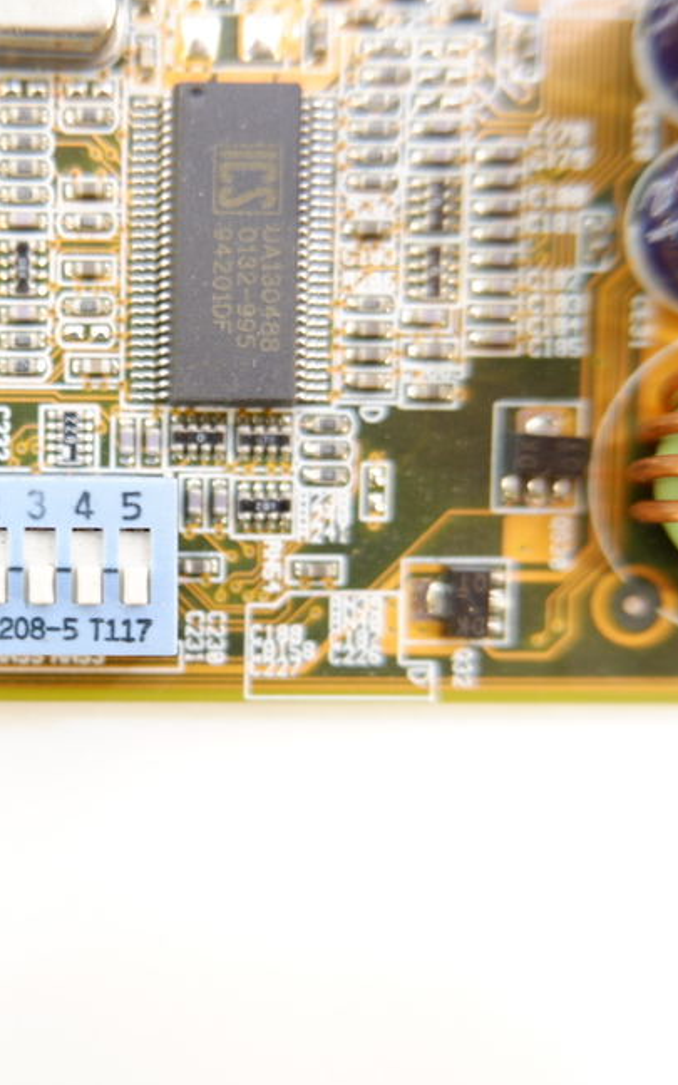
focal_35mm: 37
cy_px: 567
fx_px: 1094
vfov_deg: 52.7
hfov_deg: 32.5
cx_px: 52
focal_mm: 15
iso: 320
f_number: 3.5
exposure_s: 1/25
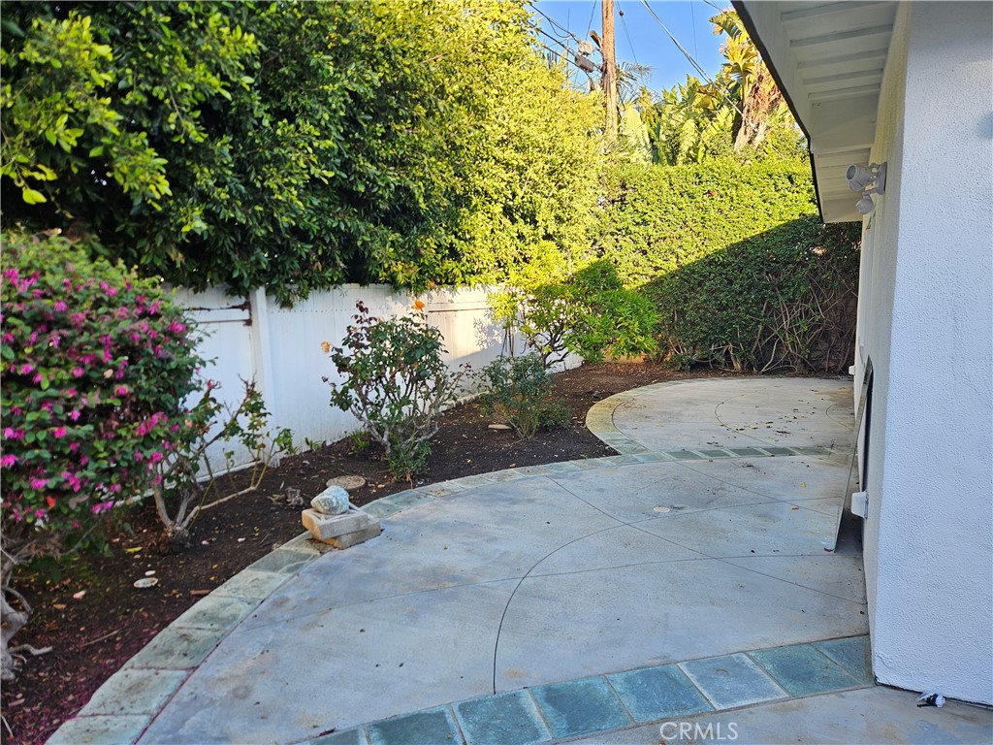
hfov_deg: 73.9
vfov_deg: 58.9
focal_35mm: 23
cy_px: 372
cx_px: 496
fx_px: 660
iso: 25
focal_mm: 5.4
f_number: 1.8
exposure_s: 1/180
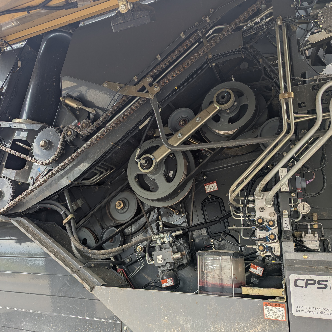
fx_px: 315
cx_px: 156
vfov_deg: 55.6
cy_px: 165
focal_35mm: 29
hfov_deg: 55.6
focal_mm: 6.81
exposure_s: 1/517
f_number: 1.85
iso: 37
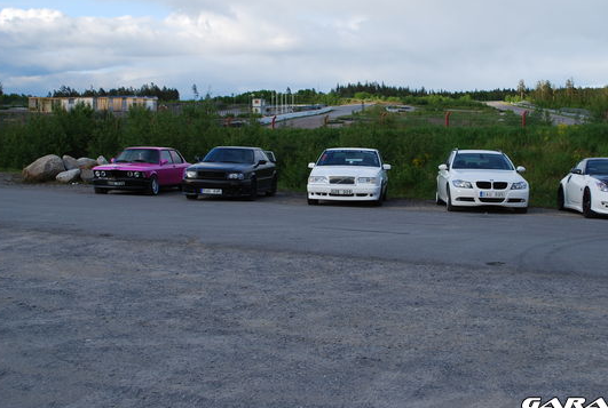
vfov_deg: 28.8
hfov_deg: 41.7
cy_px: 169
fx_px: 796
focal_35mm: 47
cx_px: 352
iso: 100
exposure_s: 1/160
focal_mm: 26
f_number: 6.3
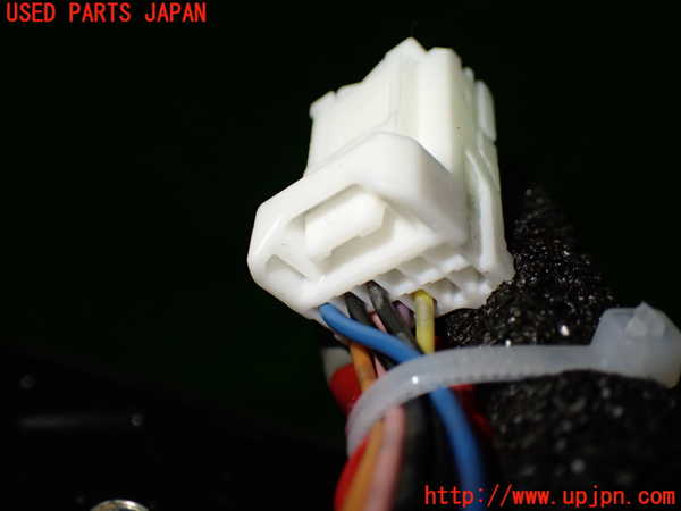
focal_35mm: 41
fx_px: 807
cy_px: 256
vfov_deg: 35.1
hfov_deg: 45.8
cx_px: 340
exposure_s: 1/160
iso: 250
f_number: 2.8
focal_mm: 7.31
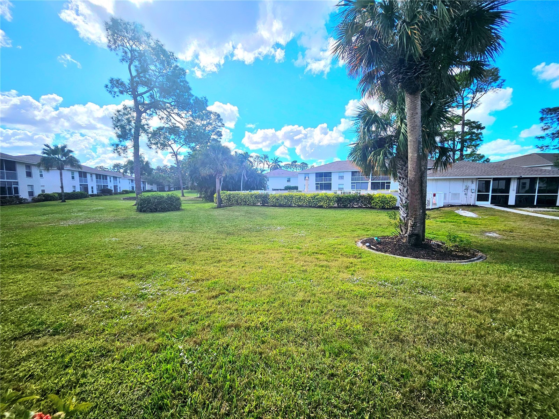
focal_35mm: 13
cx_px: 280
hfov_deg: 106.2
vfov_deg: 89.9
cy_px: 210
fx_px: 210
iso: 32
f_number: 2.2
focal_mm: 1.74
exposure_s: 1/1429
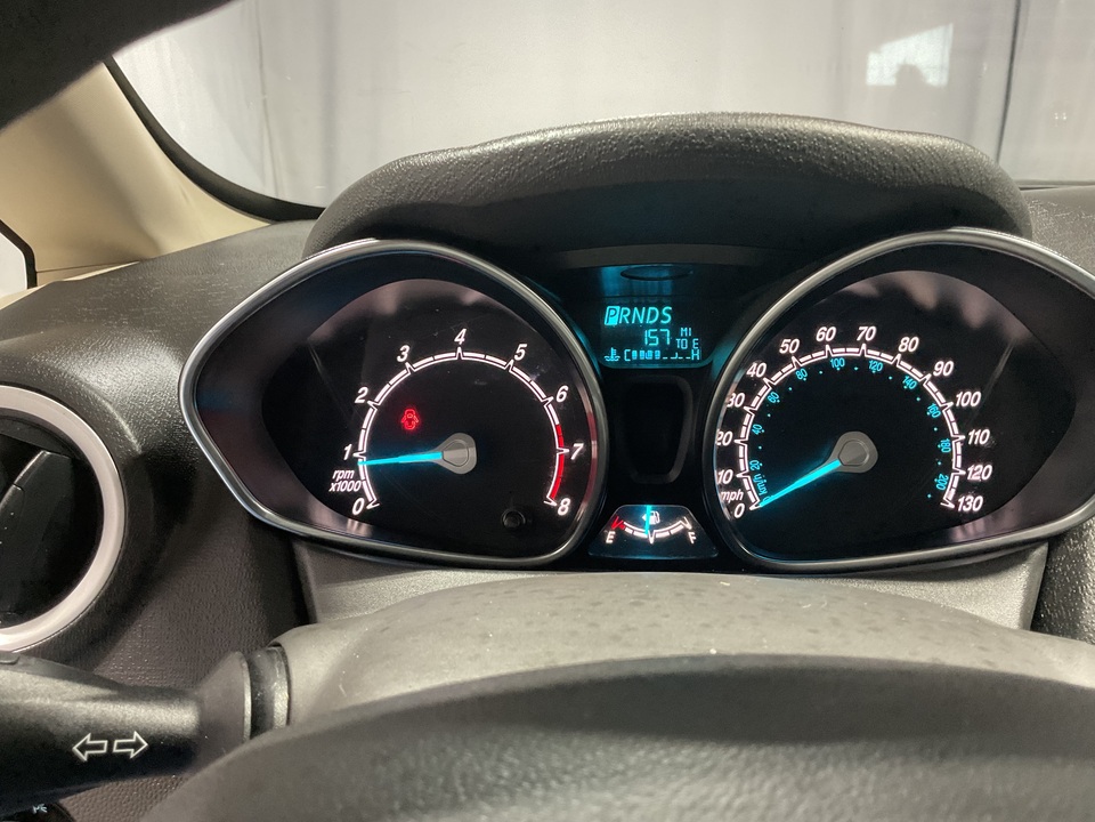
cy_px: 411
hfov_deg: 61.7
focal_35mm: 29
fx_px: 917
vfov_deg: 48.2
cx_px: 548
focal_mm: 3
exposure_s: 1/60
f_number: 1.8
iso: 200
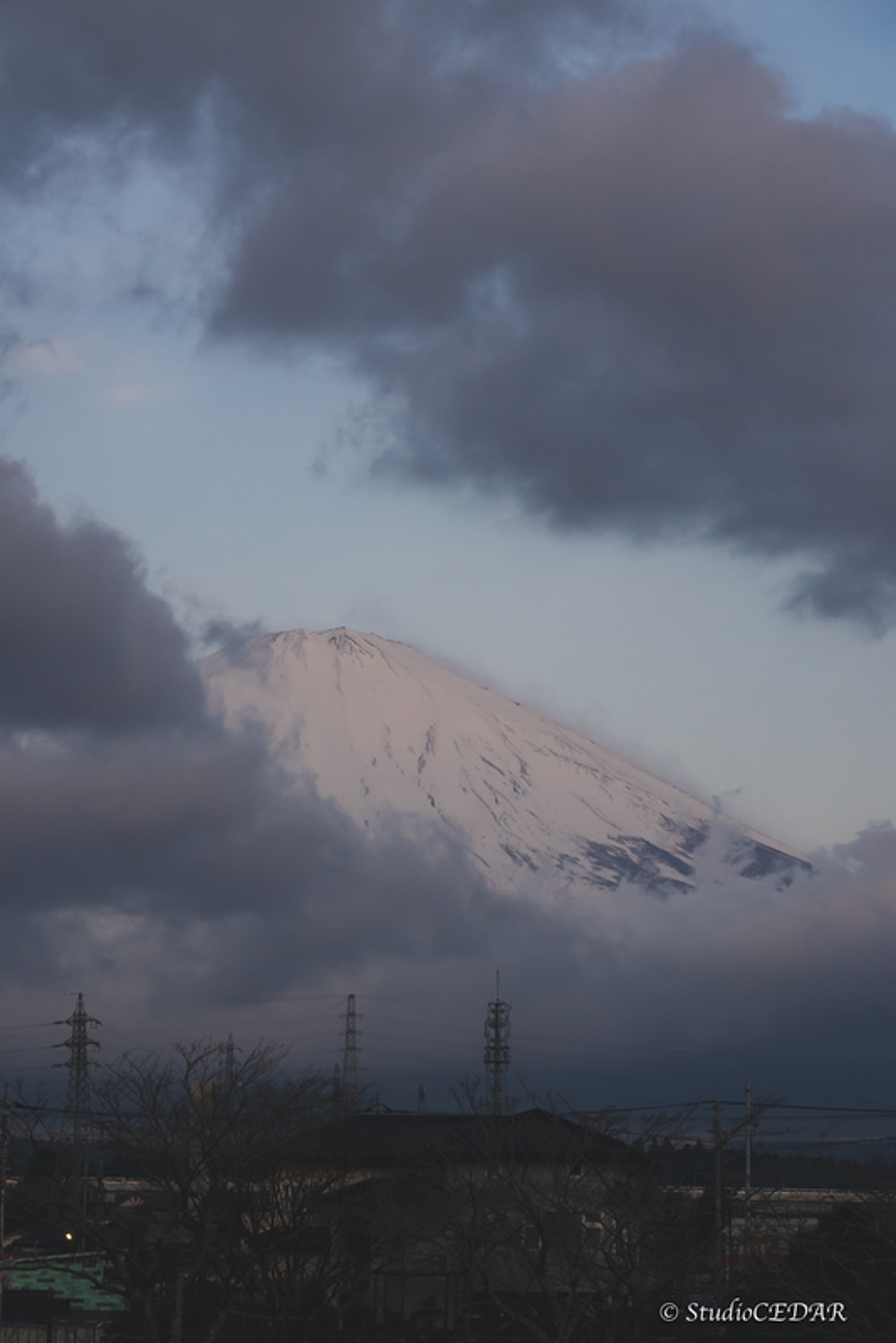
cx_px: 448
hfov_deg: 13.1
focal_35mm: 105
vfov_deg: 19.4
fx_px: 3916
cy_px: 672
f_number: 8
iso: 400
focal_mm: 105
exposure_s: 1/500
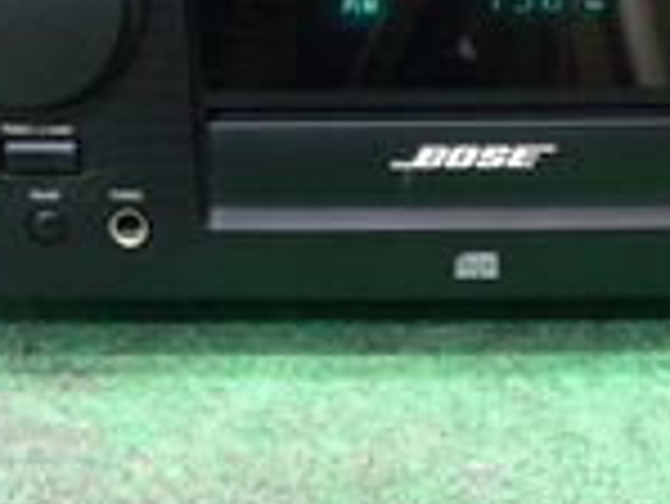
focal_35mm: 92
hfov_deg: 21.1
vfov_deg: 15.8
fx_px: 1782
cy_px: 25
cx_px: 504
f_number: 2.8
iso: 200
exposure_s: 1/4
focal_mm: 6
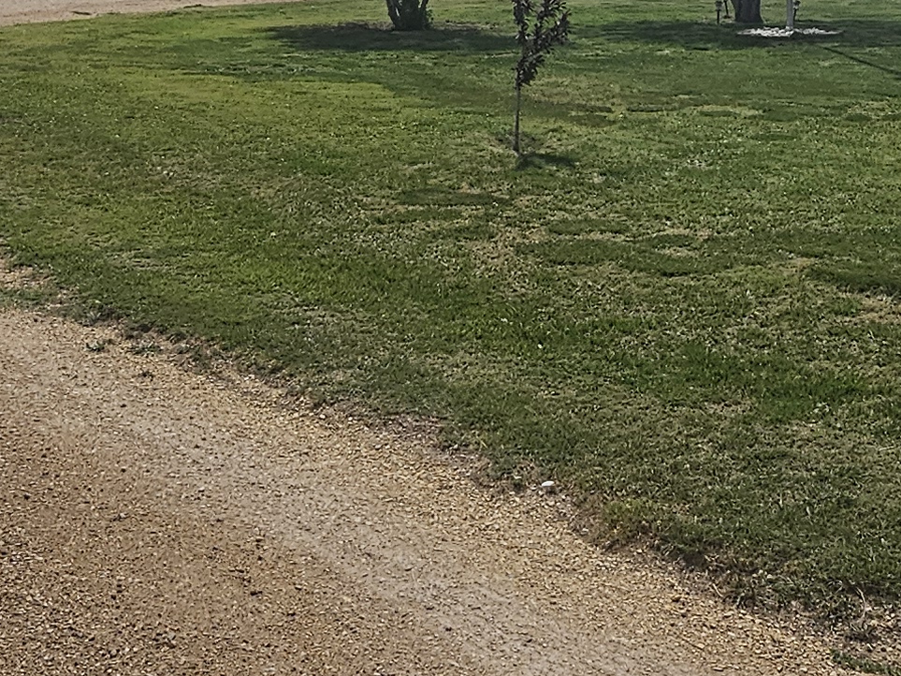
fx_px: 1405
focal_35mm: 54
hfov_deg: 35.5
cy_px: -24
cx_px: 404
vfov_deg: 25.5
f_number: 2.2
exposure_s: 1/6151
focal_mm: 2.2
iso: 50
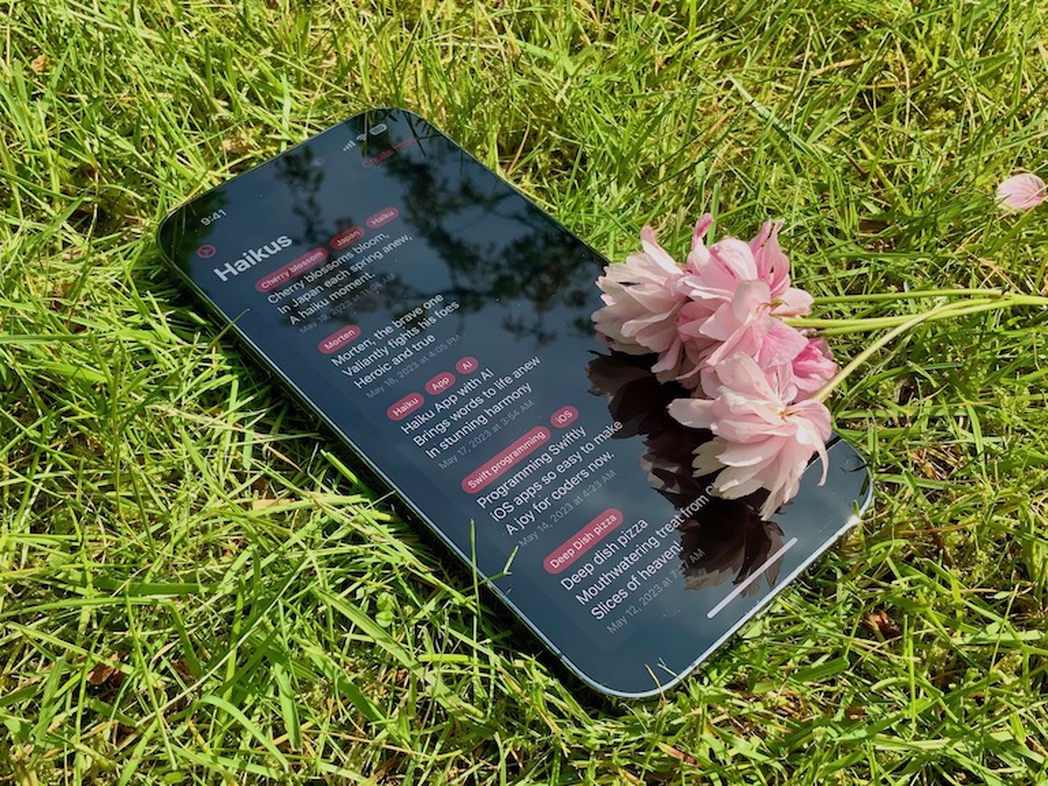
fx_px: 878
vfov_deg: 48.2
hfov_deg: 61.7
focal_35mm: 29
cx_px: 524
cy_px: 393
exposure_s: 1/524
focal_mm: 3
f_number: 1.8
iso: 16
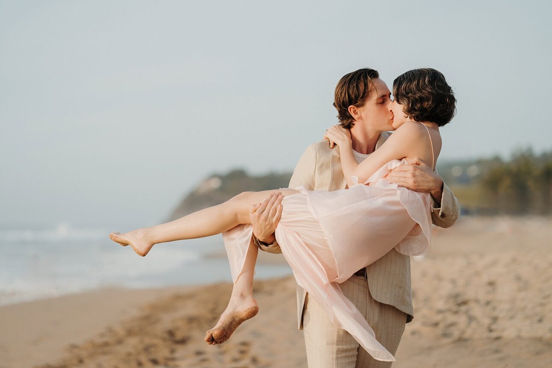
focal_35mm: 85
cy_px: 184
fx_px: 1303
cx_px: 276
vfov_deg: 16.1
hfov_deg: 23.9
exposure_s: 1/4000
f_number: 2
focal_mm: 85
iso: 100
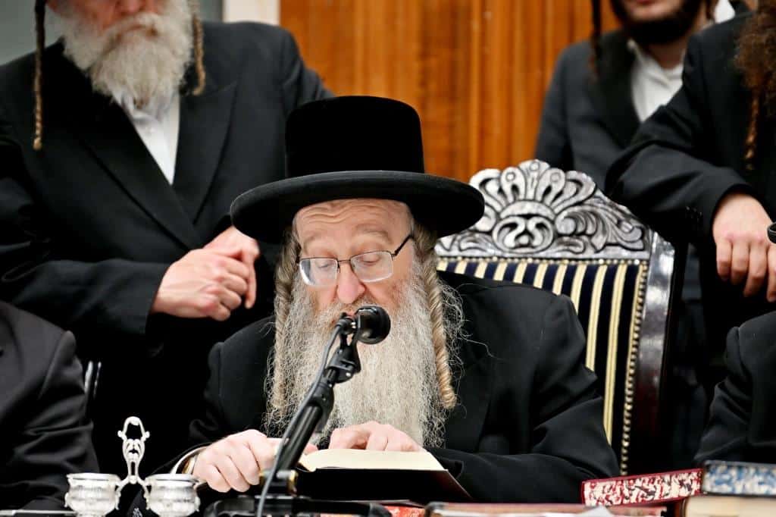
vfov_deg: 4.6
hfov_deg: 6.9
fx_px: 6464
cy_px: 258
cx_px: 388
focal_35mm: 300
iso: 500
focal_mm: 200
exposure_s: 1/250
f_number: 2.8
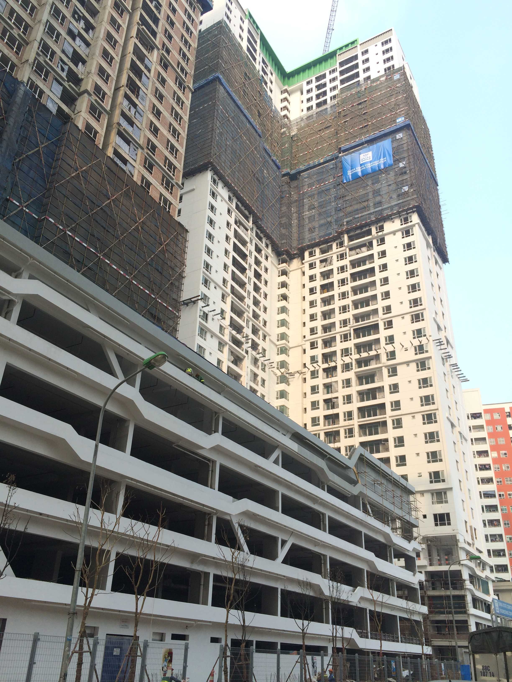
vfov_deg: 60.0
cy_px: 341
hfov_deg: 46.8
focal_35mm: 30
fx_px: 592
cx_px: 256
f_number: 2.2
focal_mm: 4.12
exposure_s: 1/612
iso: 32
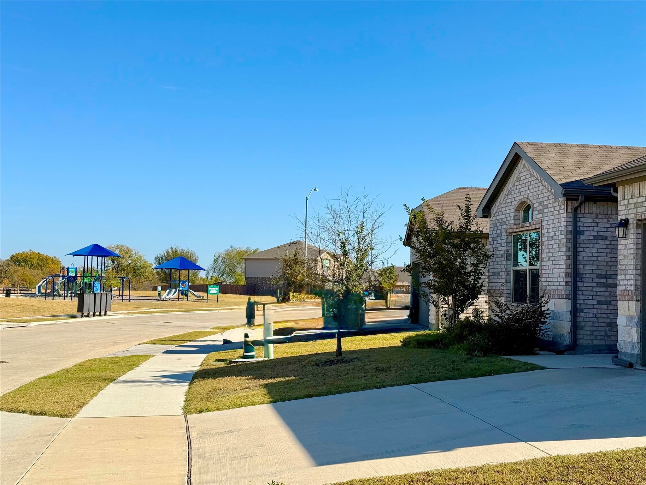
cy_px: 242
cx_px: 323
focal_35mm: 48
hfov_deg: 39.7
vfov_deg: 30.3
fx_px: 896
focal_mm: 6.76
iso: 80
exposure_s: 1/6536
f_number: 1.78
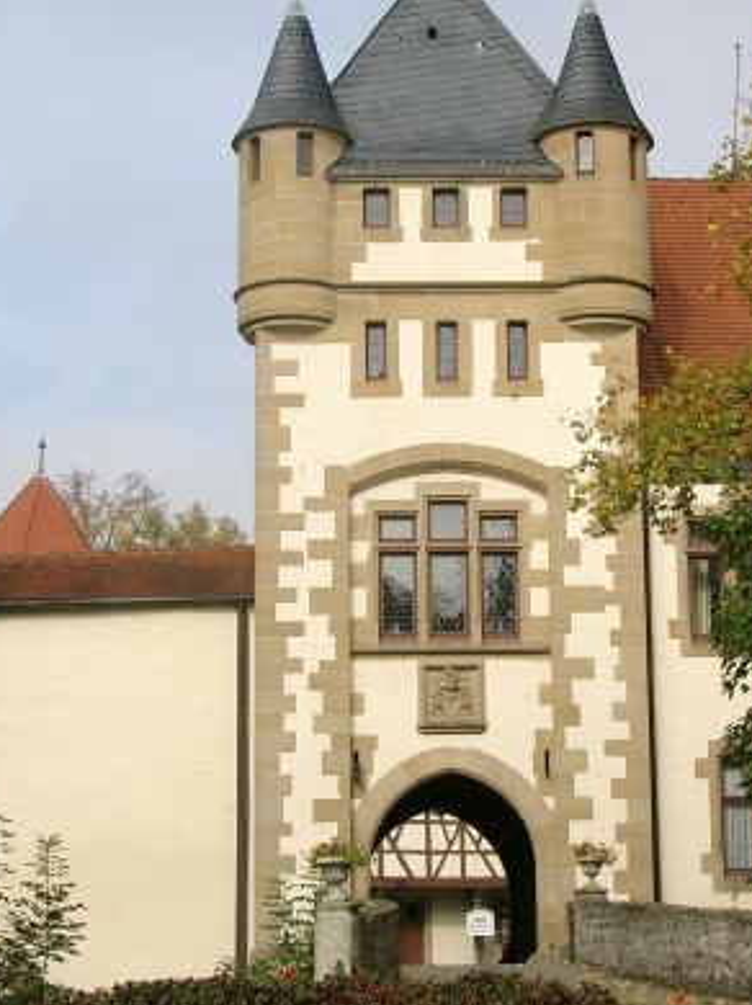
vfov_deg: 25.4
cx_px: 464
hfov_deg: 19.1
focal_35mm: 77
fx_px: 2233
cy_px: 521
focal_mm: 10.4
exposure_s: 1/749
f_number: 4
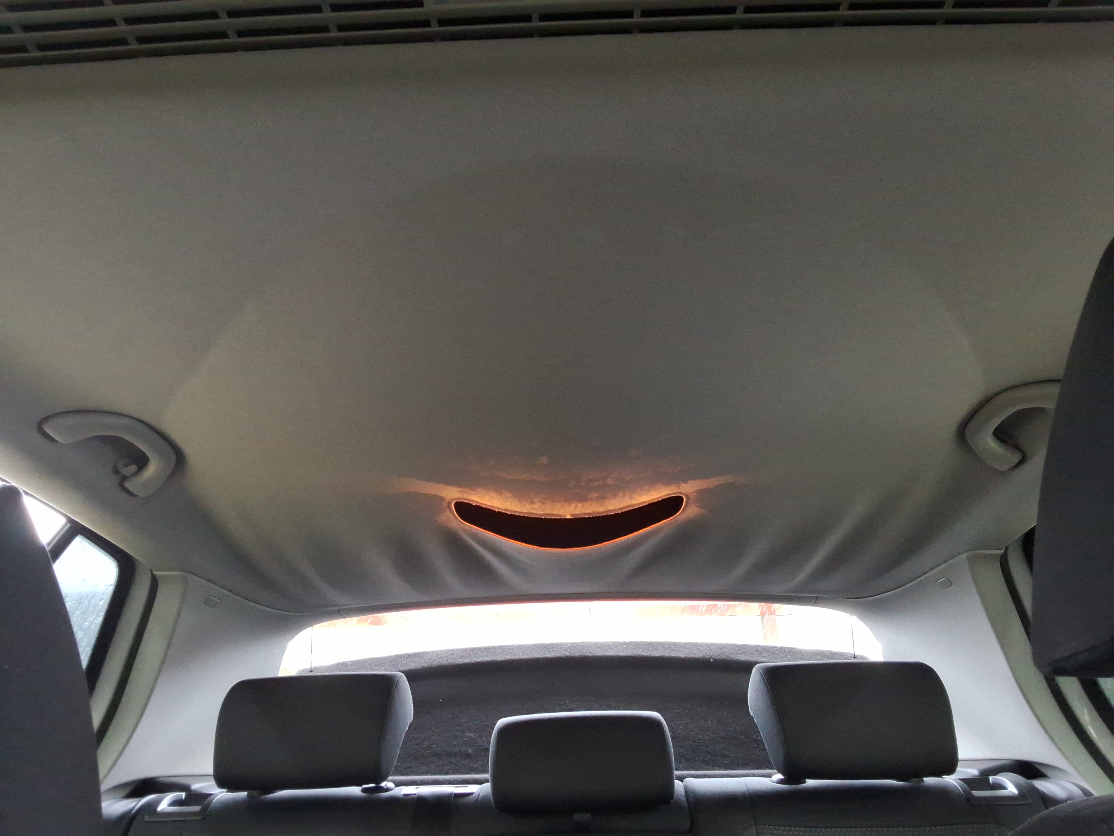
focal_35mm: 28
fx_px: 901
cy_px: 418
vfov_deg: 49.7
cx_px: 557
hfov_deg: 63.4
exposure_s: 1/40
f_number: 1.9
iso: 182
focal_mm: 2.91
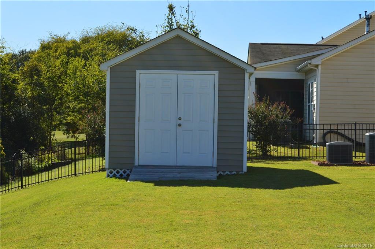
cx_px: 188
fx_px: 655
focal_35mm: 63
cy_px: 124
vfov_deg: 21.5
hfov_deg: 31.9
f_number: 11
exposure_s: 1/500
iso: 280
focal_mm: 42
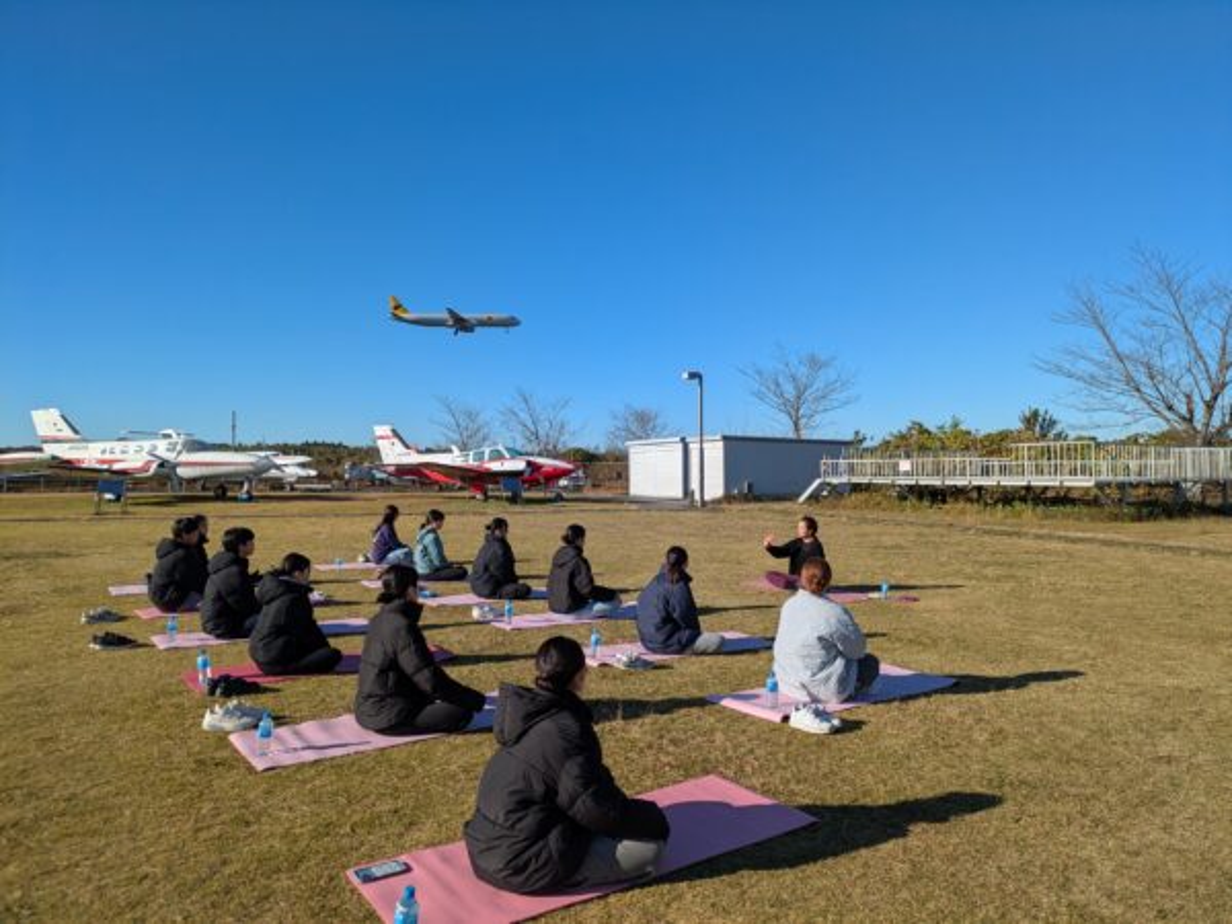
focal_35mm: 25
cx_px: 616
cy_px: 462
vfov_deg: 54.9
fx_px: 890
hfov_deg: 69.4
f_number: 1.89
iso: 42
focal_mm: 5.43
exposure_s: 1/2959
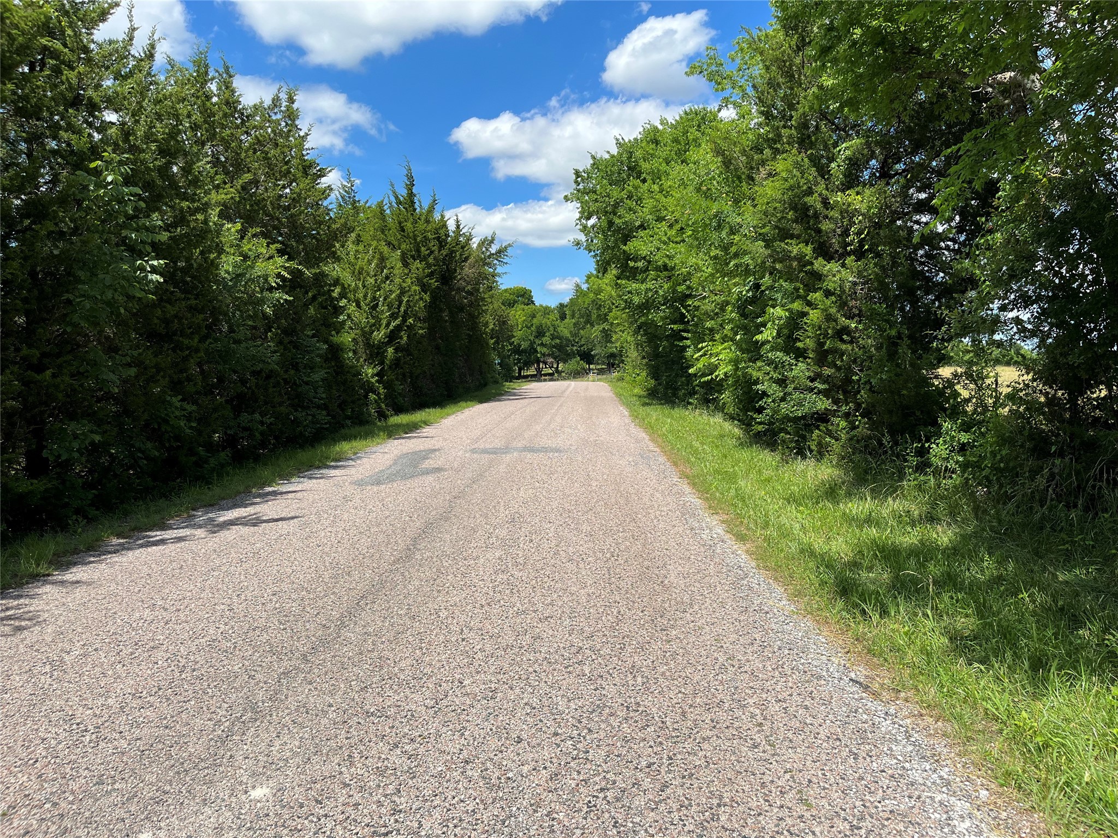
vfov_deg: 53.1
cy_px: 419
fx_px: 840
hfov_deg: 67.3
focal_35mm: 26
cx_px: 559
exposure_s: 1/3311
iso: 50
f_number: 1.6
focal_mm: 5.1
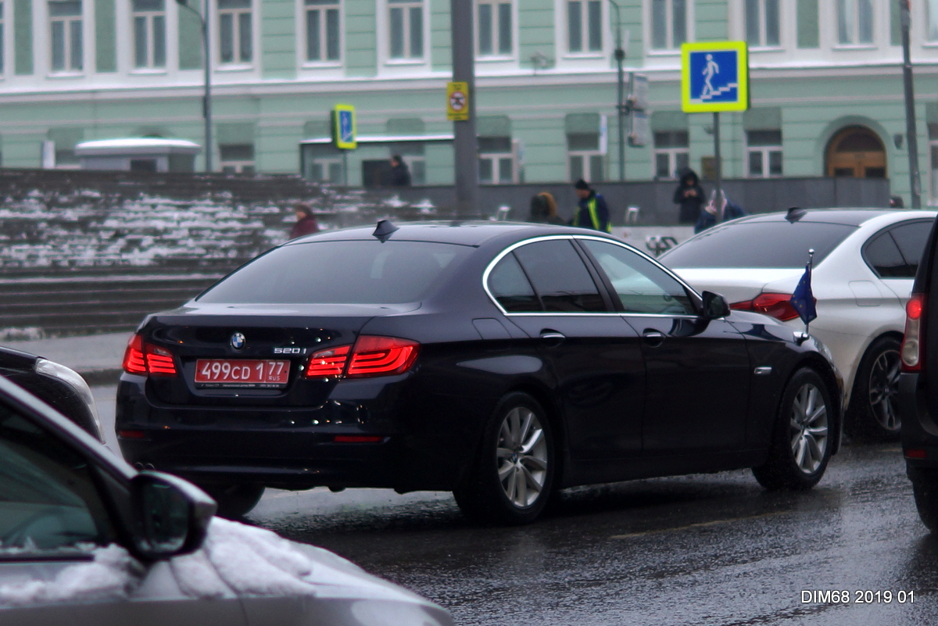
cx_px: 469
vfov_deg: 18.2
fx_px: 1955
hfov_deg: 27.0
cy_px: 313
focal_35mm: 75
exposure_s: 1/640
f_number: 1.8
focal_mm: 50
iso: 100
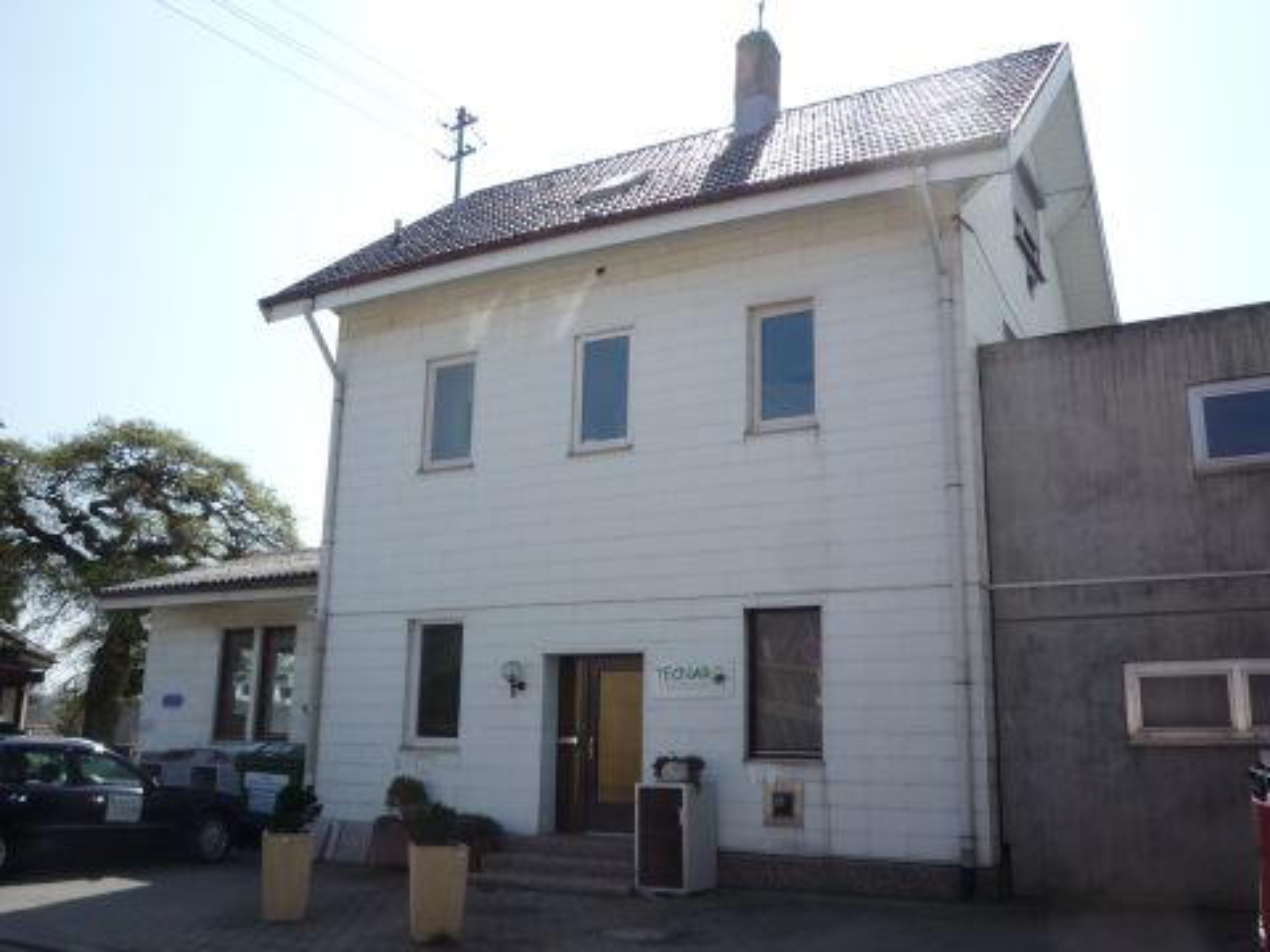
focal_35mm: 32
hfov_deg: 56.8
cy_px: 476
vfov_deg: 44.2
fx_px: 1174
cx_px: 635
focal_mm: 5.2
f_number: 5
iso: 100
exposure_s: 1/400
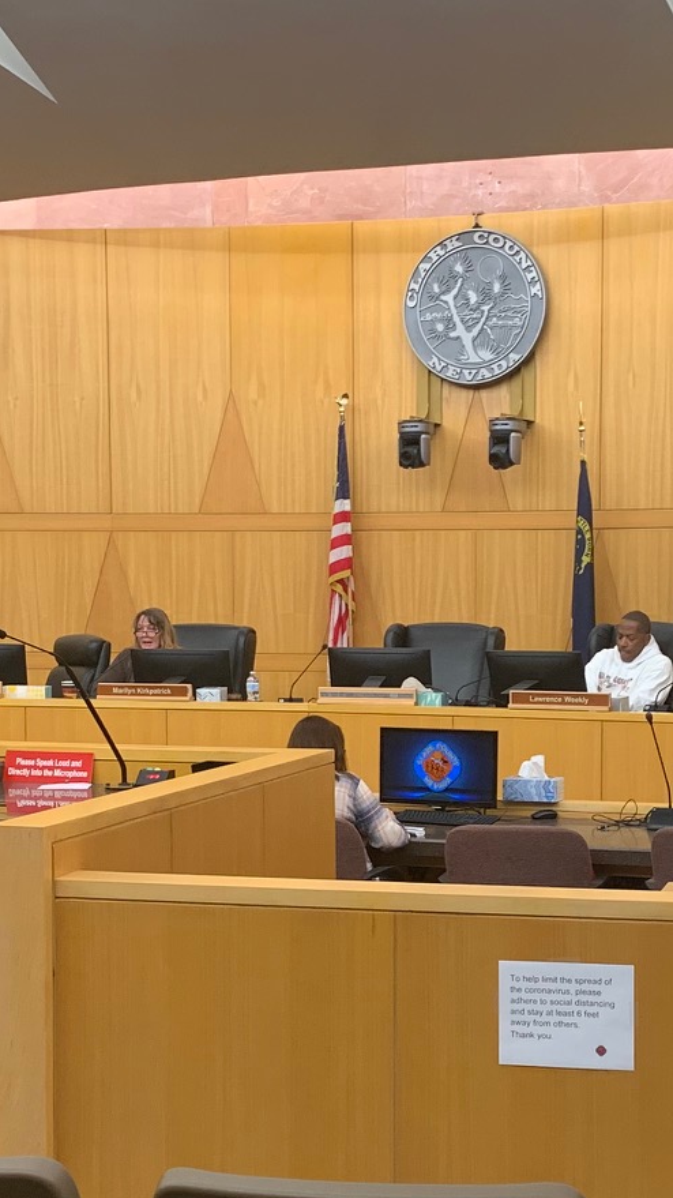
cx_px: 455
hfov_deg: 18.5
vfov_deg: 32.2
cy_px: 746
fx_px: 2064
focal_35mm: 65
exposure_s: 1/60
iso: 80
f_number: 1.8
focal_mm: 4.25
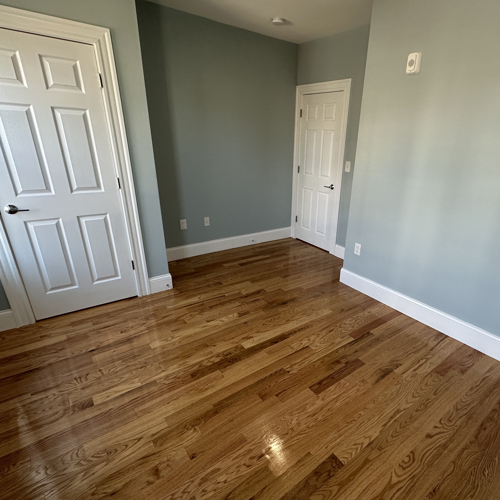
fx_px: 310
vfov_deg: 77.6
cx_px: 299
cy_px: 265
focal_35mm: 19
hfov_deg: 76.8
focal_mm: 2.22
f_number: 2.2
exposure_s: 1/120
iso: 200
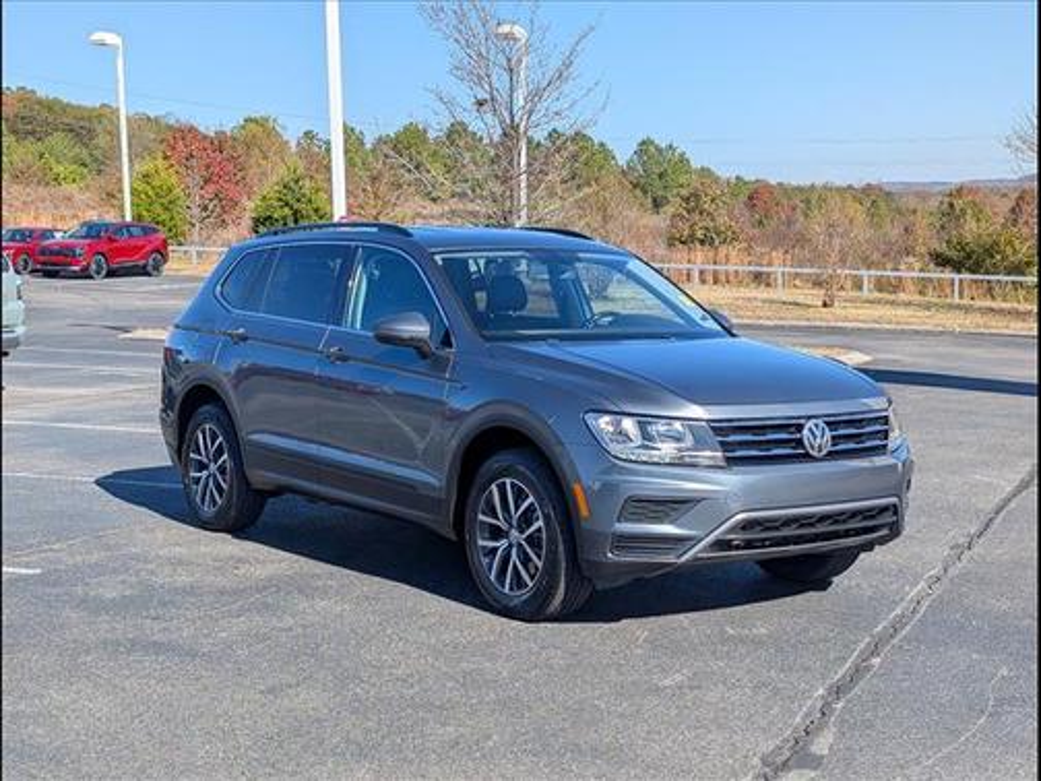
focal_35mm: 49
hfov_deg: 38.9
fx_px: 1474
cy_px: 390
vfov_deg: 29.7
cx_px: 520
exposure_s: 1/1000
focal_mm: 6.9
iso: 20
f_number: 1.68
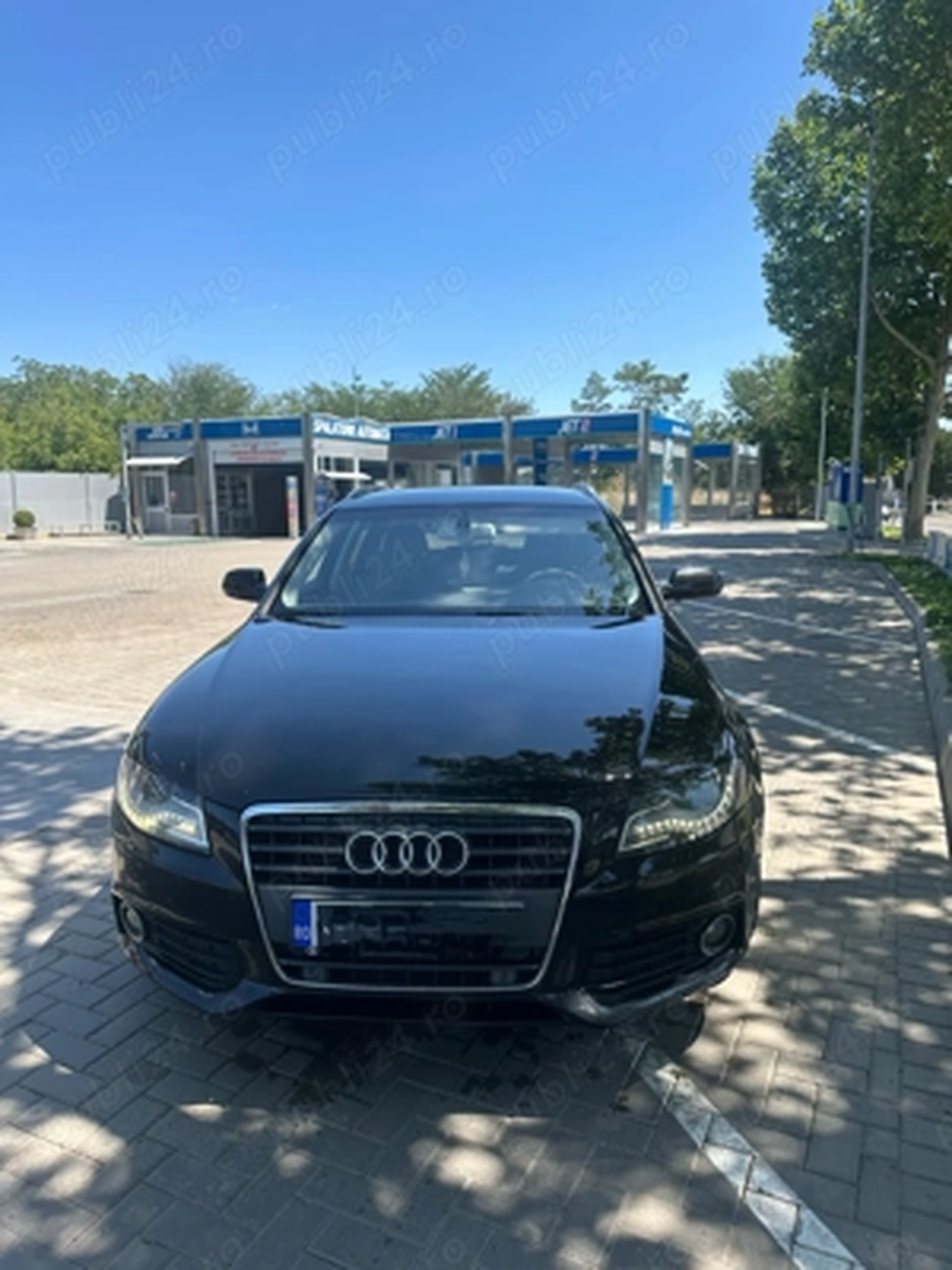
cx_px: 476
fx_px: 880
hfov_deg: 56.8
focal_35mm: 24
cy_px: 635
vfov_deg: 71.6
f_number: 1.78
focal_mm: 6.86
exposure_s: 1/2469
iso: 80
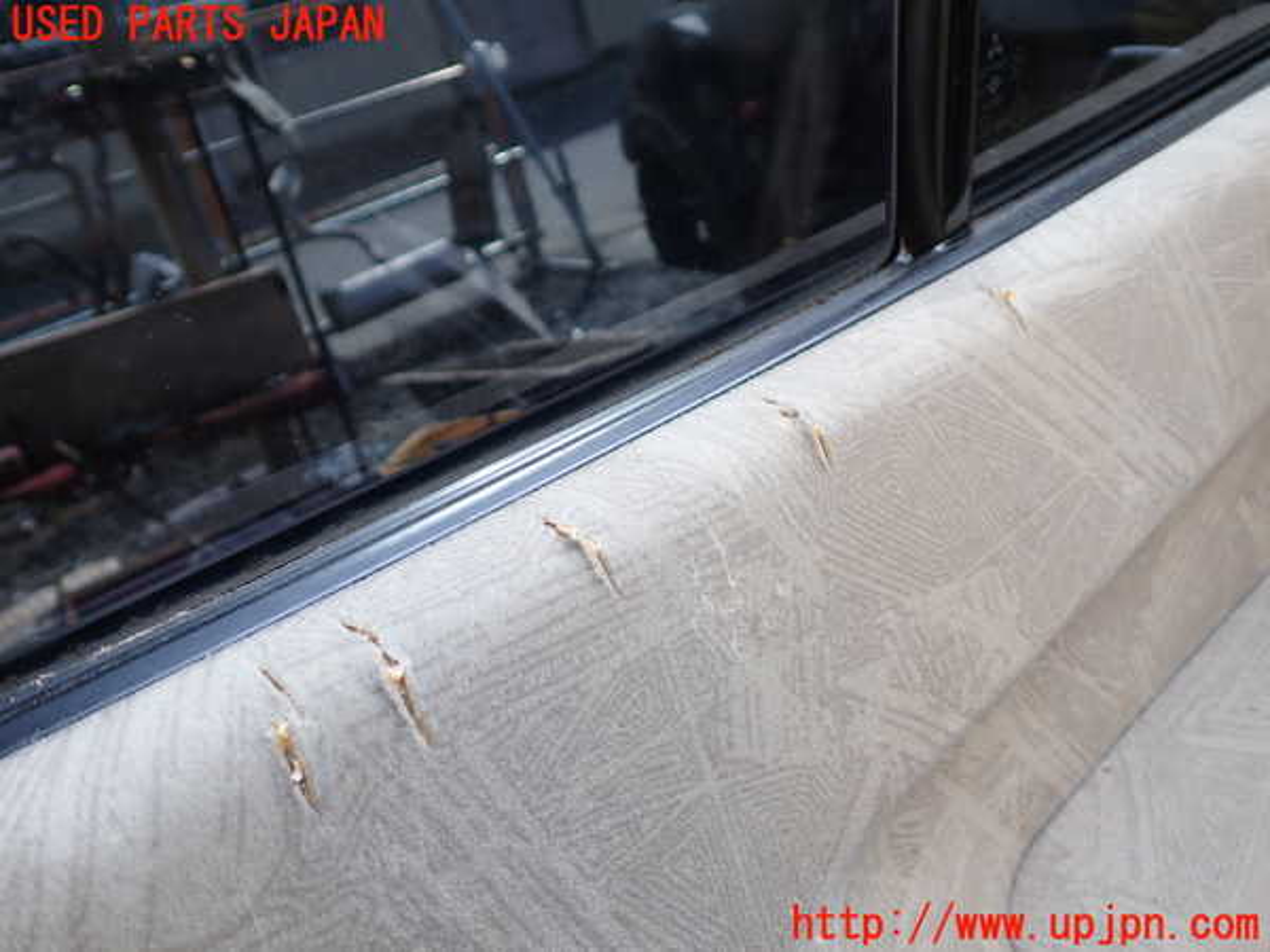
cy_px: 476
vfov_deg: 46.8
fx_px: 1101
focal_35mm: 30
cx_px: 635
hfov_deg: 60.0
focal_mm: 5.4
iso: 100
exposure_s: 1/80
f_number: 2.3
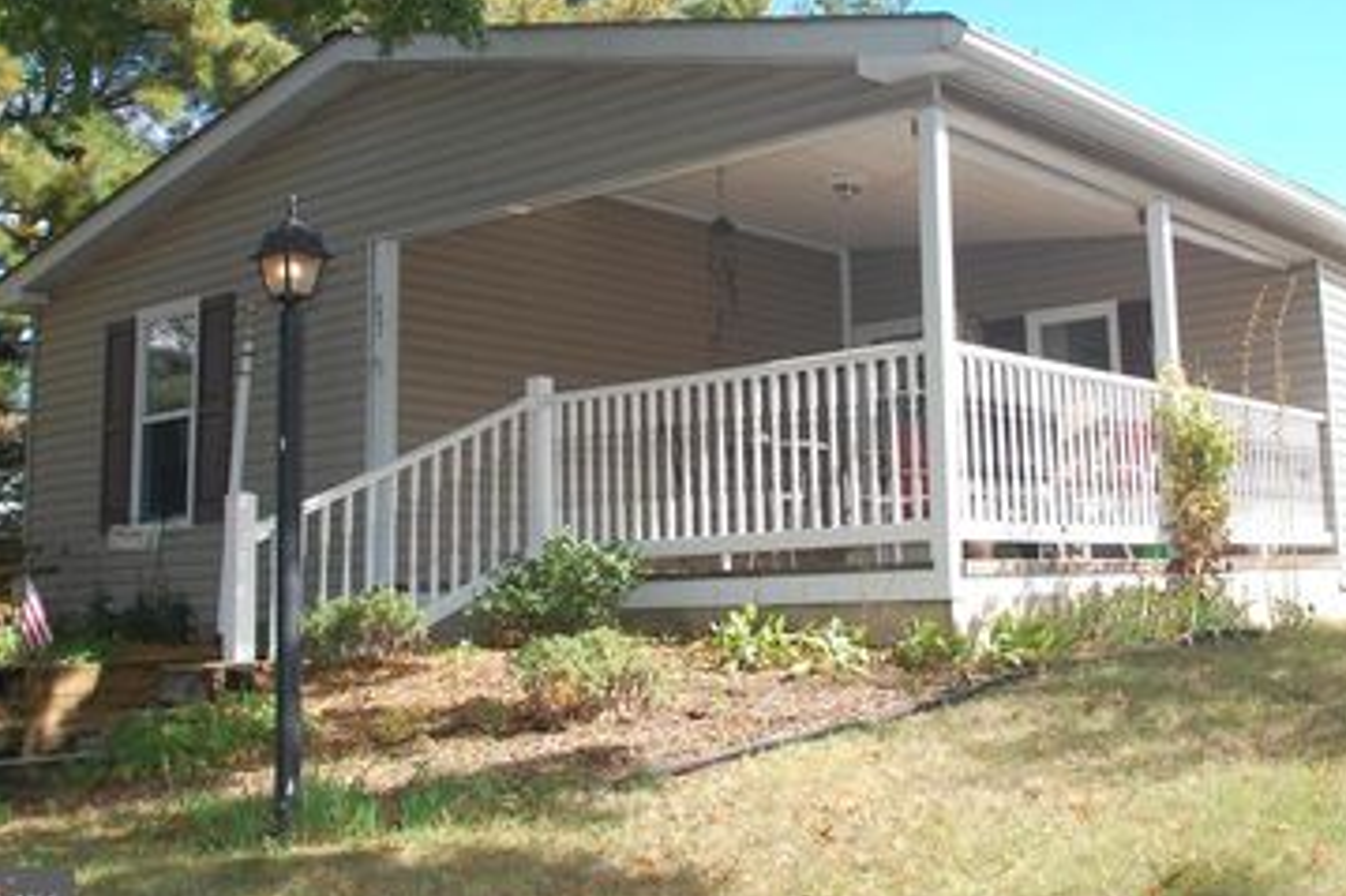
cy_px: 309
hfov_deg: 42.5
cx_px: 810
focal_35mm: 46
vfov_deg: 29.0
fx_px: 1719
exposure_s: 1/500
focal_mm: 22
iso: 360
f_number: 5.6
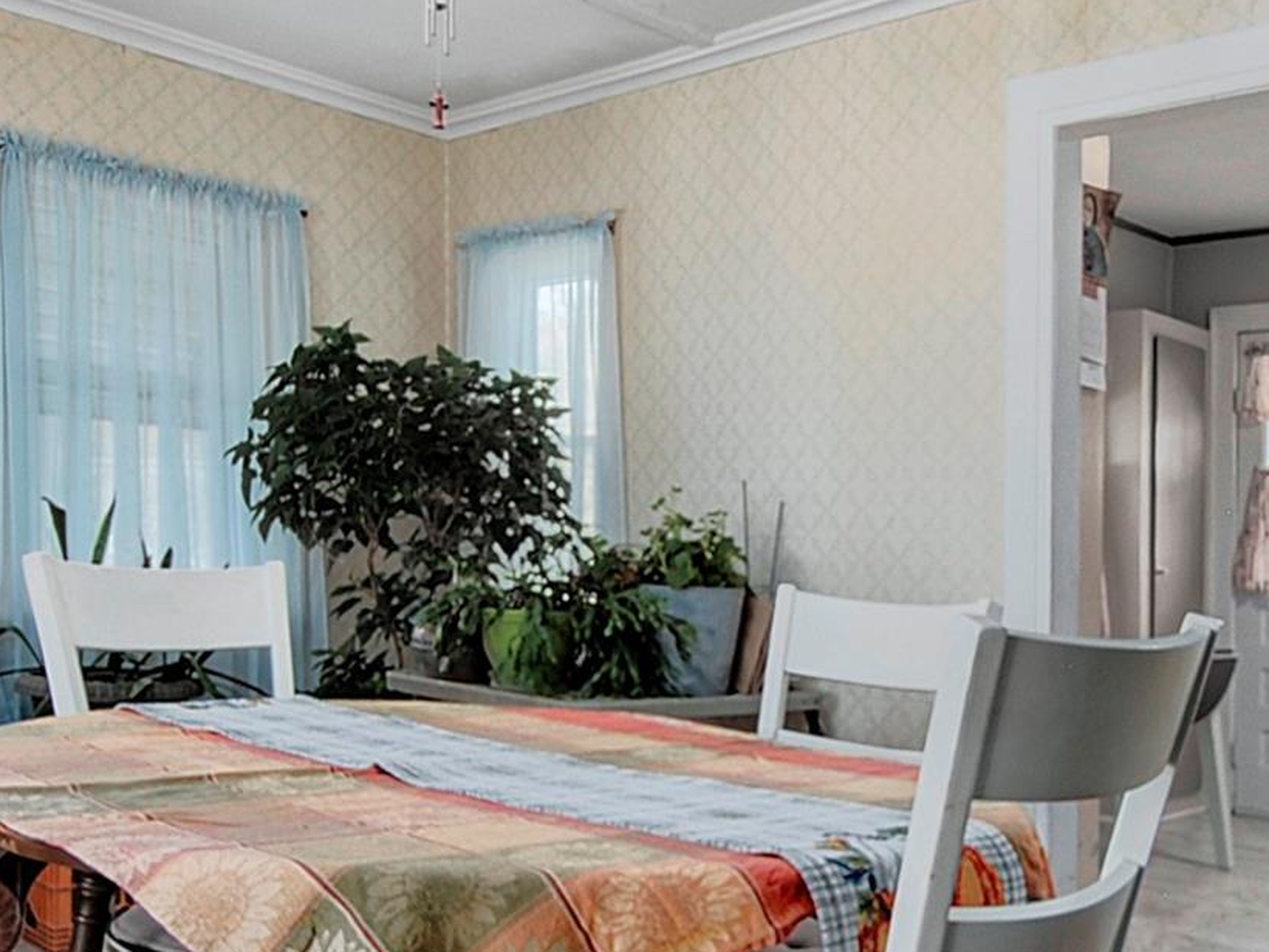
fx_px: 1320
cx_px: 614
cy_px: 430
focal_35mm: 36
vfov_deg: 39.6
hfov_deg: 51.3
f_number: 14
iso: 200
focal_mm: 10
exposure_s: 1/25
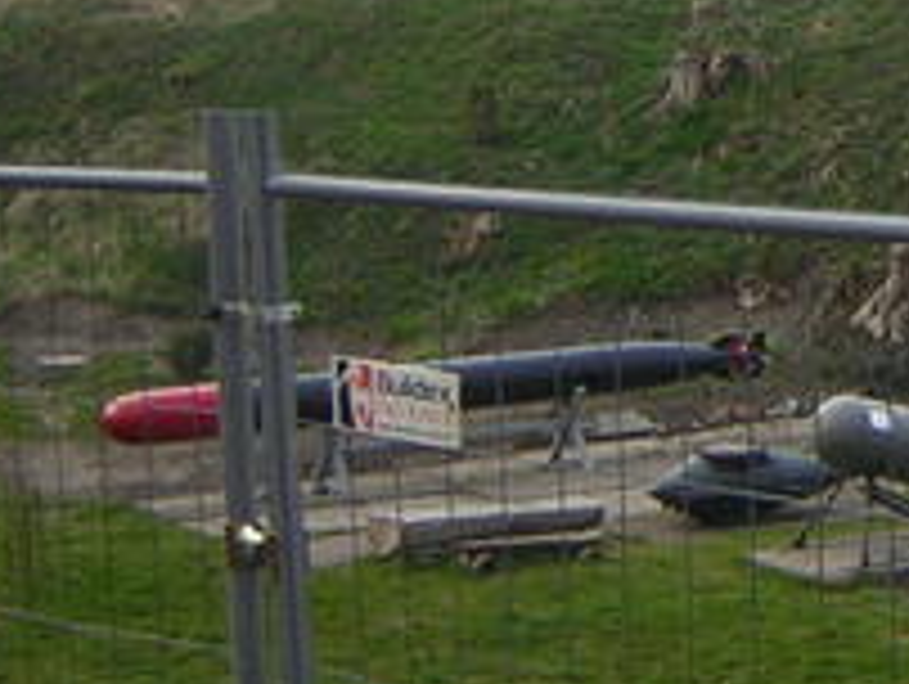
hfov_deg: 16.0
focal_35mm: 114
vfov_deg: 13.0
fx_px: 2997
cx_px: 1305
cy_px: 243
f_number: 2.6
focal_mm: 4.7
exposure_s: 1/85.9
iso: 50
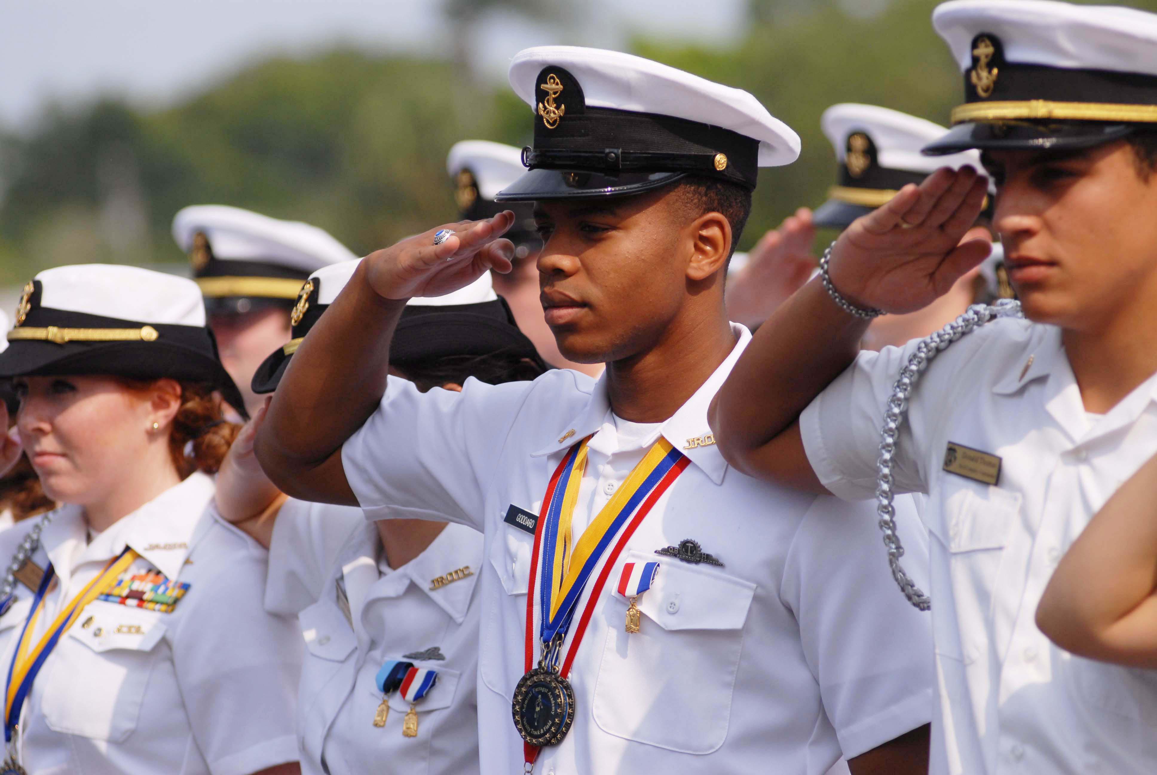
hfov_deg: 9.5
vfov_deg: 6.3
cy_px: 388
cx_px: 578
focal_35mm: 218
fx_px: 6999
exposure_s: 1/3200
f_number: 3.5
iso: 200
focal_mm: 145
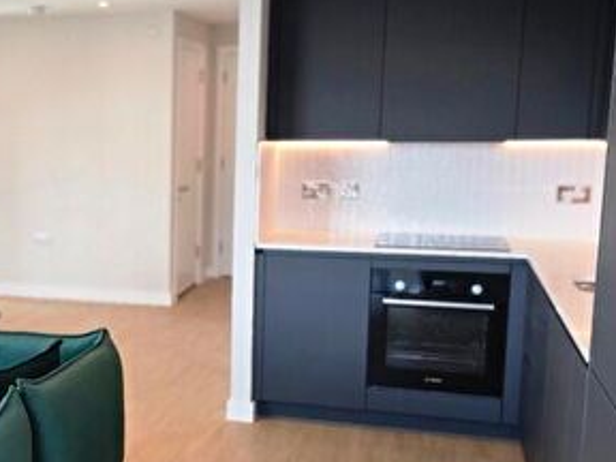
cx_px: 41
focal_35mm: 56
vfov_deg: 26.1
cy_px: 277
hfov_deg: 32.3
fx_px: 997
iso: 100
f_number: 1.7
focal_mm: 6.3
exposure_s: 1/100
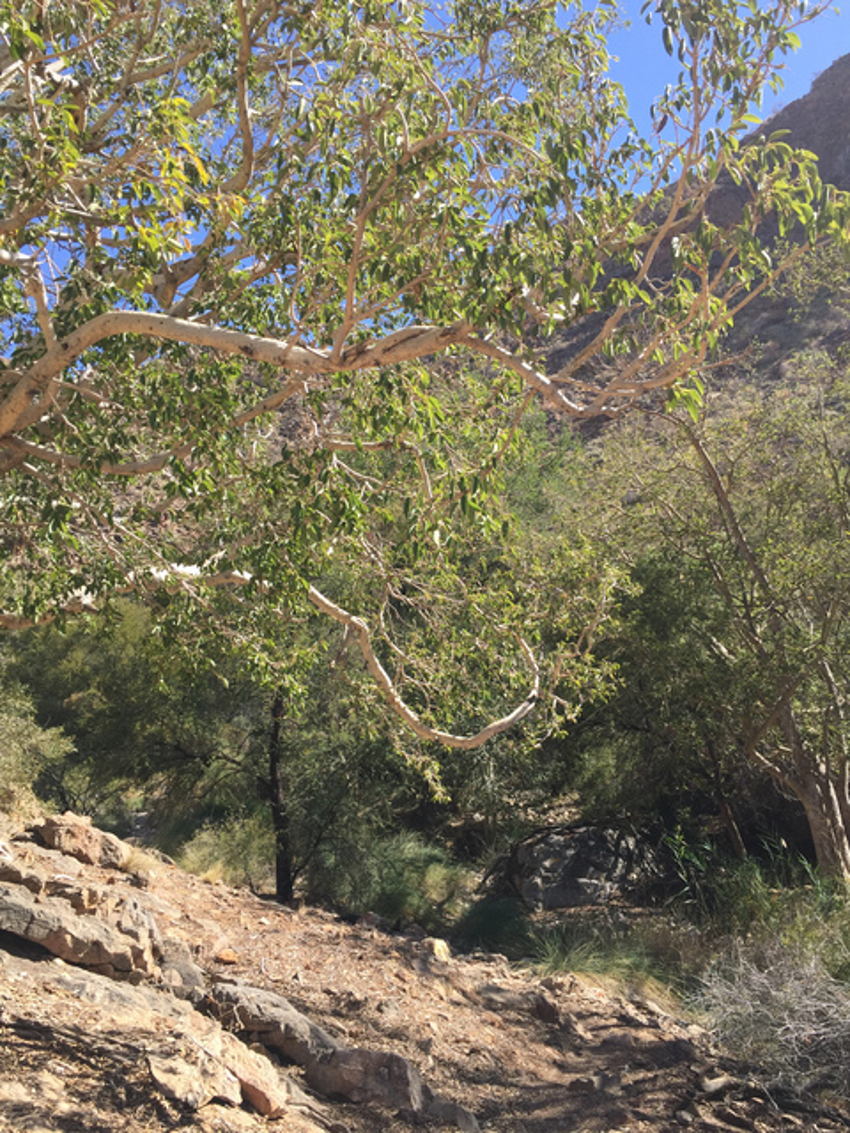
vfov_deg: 61.7
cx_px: 425
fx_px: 949
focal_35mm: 29
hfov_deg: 48.2
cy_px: 566
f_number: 2.2
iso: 32
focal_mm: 4.15
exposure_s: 1/920
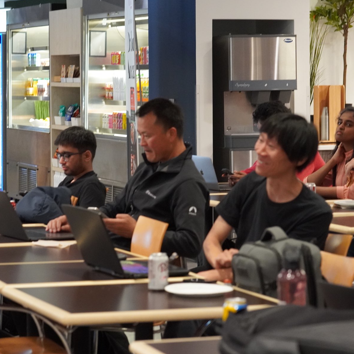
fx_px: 1674
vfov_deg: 12.1
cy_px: 177
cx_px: 193
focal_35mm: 145
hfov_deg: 12.1
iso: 4000
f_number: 4
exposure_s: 1/160
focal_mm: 75
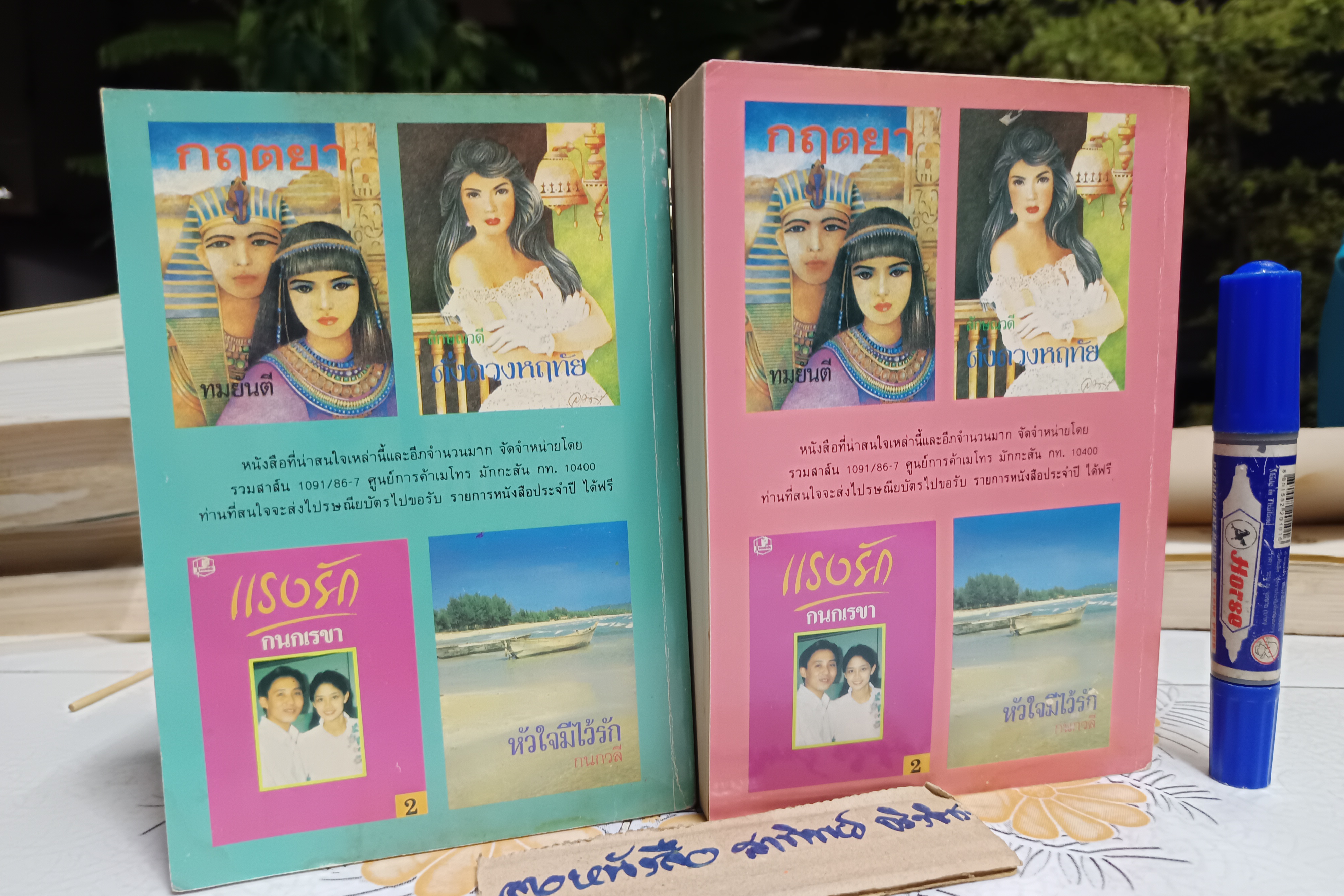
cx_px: 671
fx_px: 933
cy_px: 485
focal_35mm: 25
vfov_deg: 51.2
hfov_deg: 71.5
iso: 1263
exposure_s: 1/25
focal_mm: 5.31
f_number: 1.7
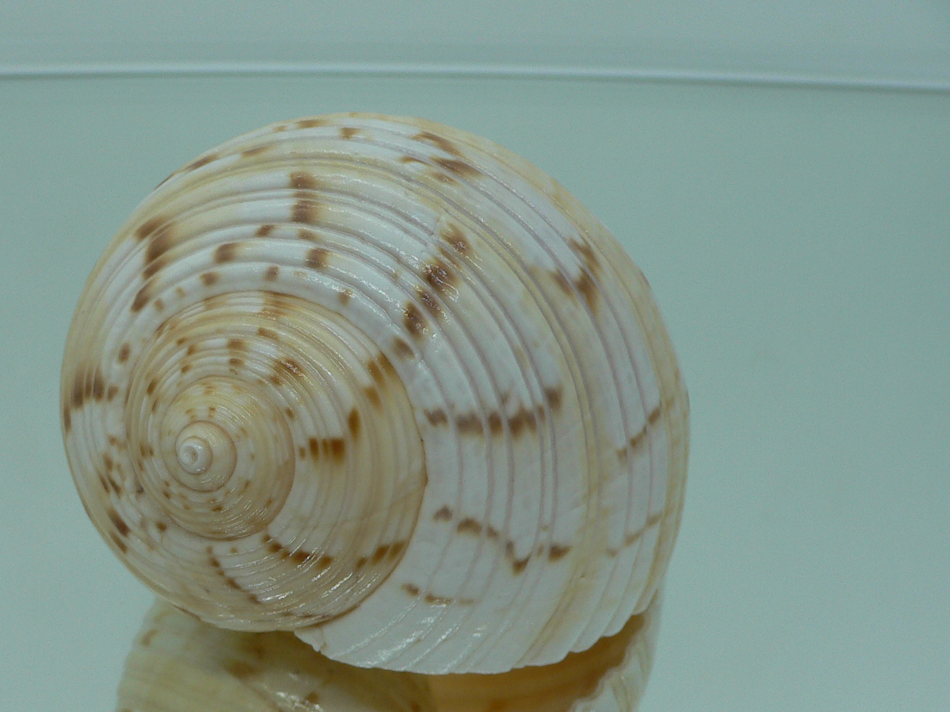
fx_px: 1262
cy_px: 436
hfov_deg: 41.1
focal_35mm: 46
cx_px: 378
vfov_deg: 31.4
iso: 80
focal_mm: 4.6
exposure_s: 1/60
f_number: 2.8
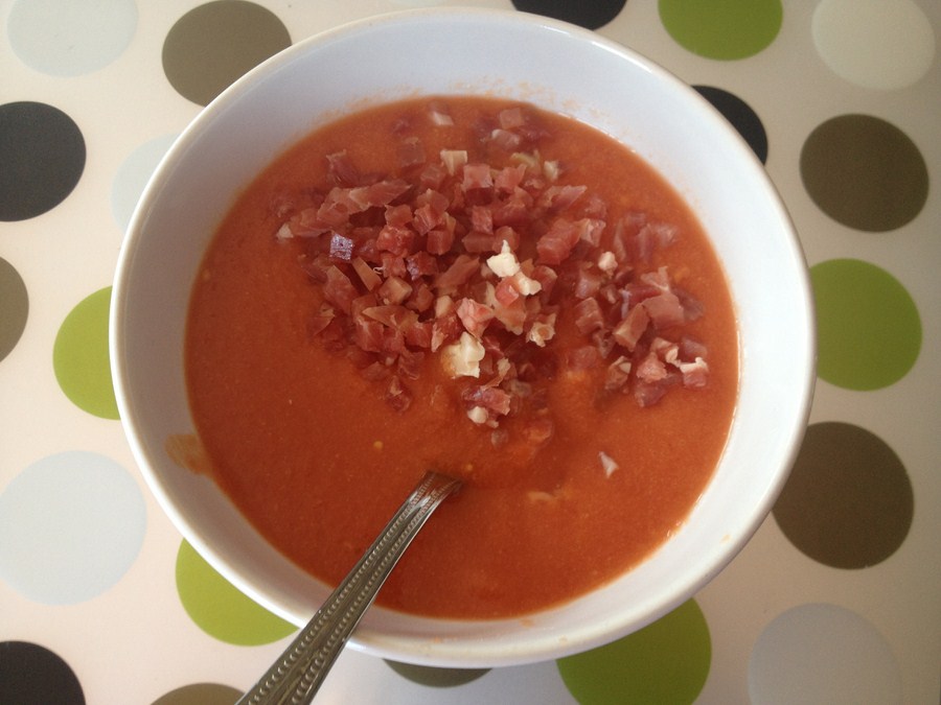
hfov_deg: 52.6
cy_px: 352
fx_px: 951
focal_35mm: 35
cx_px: 470
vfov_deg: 40.7
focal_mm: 4.28
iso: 64
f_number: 2.4
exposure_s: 1/30
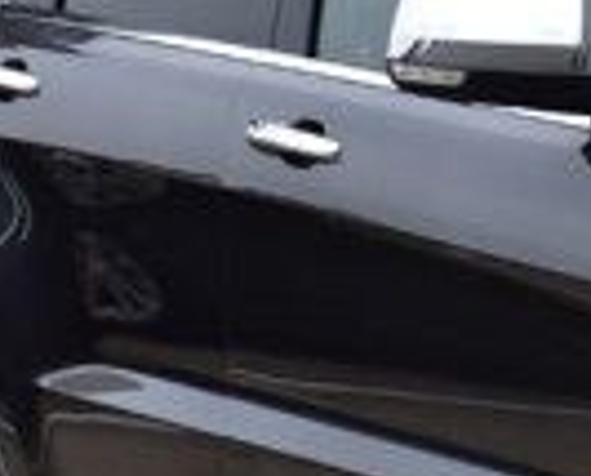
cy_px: -156
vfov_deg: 4.8
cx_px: 1382
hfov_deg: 5.7
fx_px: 5680
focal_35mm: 324
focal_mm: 30
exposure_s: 1/125
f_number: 9
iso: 400
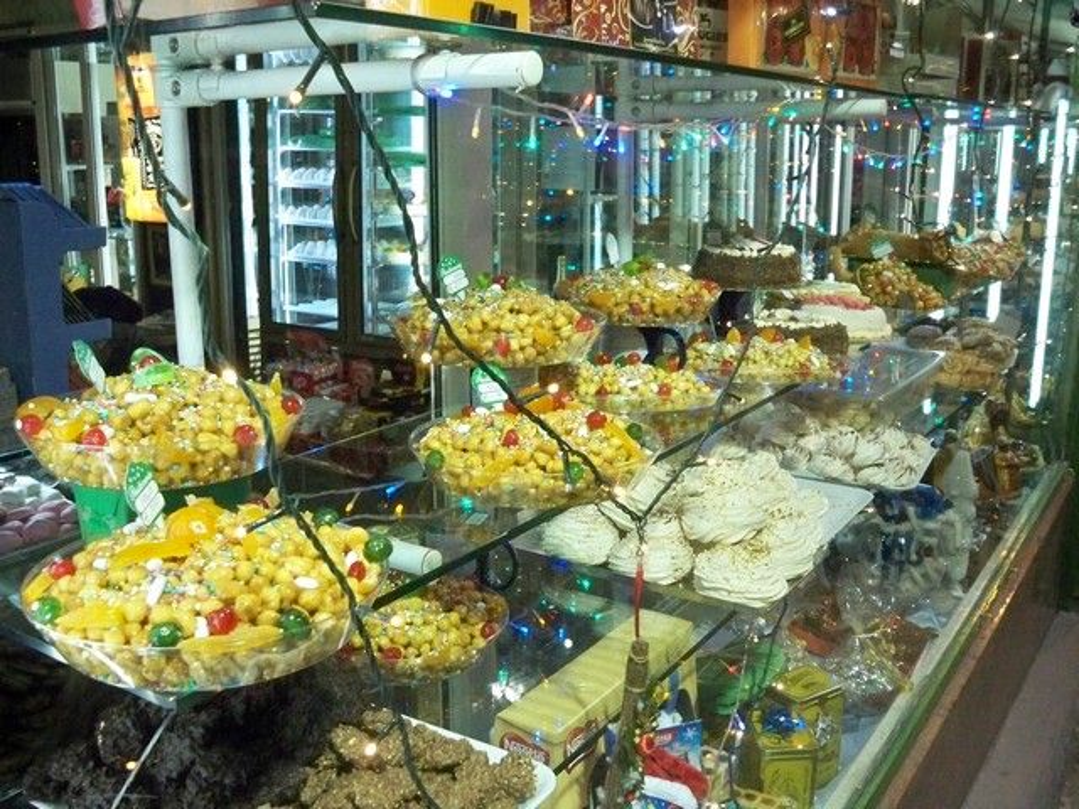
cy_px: 404
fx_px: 1091
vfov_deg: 40.7
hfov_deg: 52.6
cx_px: 540
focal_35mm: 35
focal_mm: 6.3
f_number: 3.1
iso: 800
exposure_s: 1/60
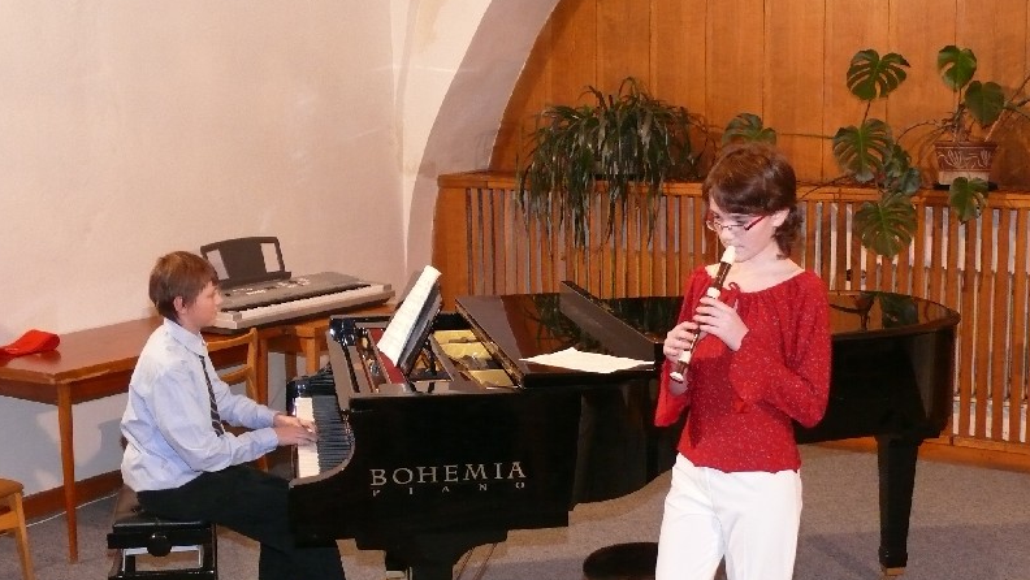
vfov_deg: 21.8
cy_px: 319
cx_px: 514
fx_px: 1503
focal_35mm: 55
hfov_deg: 37.8
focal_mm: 9.2
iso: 400
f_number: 3.2
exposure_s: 1/30
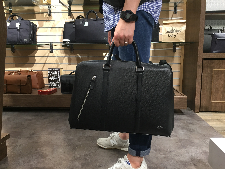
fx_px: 188
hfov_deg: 61.7
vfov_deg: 48.2
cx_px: 112
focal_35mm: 29
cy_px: 84
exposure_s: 1/33
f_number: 2.2
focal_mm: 4.15
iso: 125
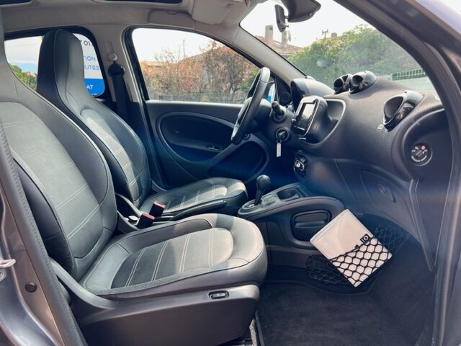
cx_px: 230
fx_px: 346
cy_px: 173
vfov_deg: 53.1
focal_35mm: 26
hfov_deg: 67.3
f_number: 1.5
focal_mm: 5.7
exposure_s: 1/360
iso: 50
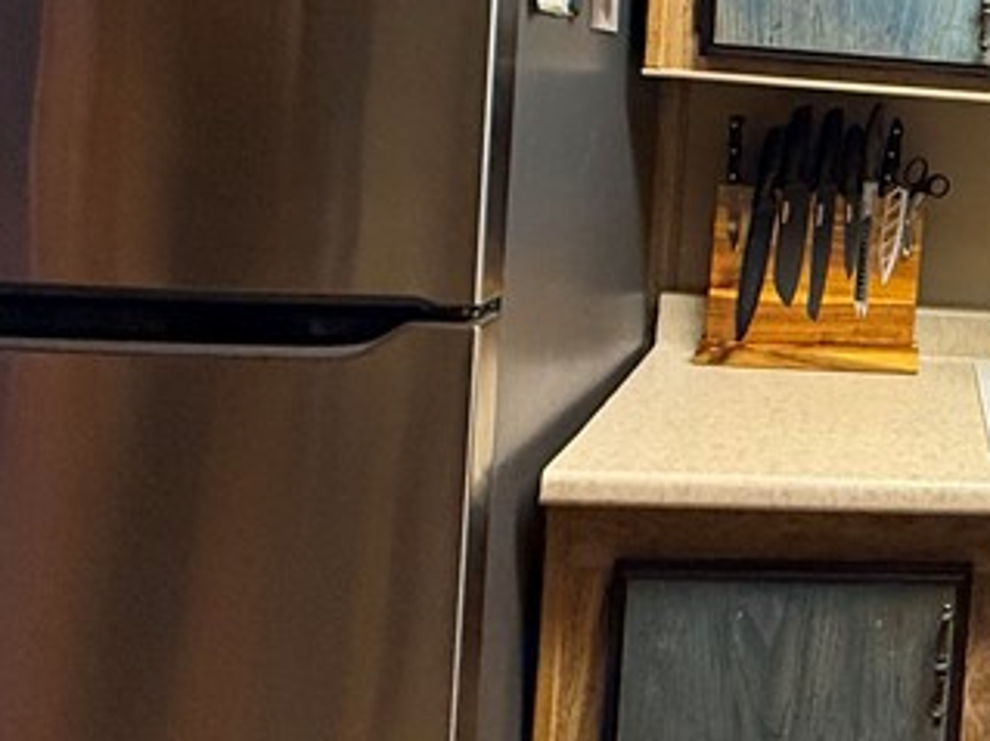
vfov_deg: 31.2
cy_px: 124
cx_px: 1136
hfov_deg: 35.0
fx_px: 1286
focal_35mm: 45
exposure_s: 1/60
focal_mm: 2.22
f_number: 2.2
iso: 500
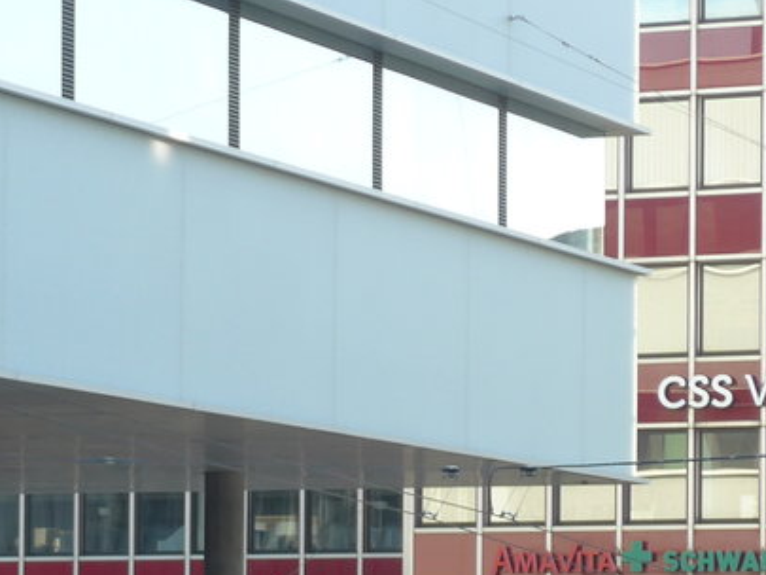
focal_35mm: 219
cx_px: -168
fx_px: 4848
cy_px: 636
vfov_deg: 6.8
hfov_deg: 8.9
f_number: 4.2
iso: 80
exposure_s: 1/100
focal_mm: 15
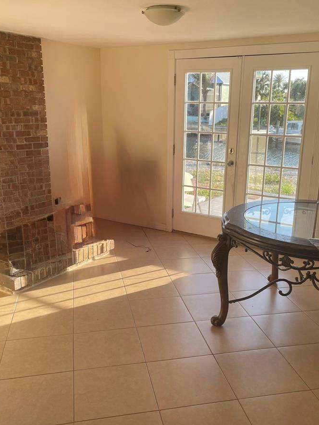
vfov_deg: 52.6
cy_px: 218
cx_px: 163
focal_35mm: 35
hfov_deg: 40.7
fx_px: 430
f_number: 1.6
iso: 32
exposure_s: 1/361
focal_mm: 4.2
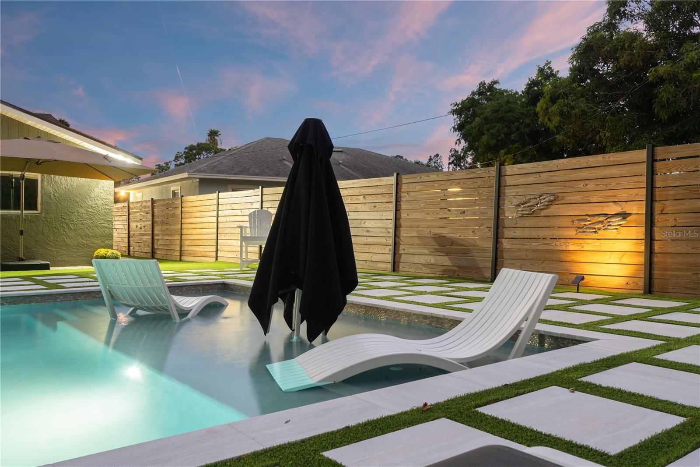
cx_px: 350
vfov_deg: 43.6
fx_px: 583
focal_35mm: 30
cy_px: 234
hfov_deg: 61.9
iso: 400
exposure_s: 1.6
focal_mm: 20
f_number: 7.1
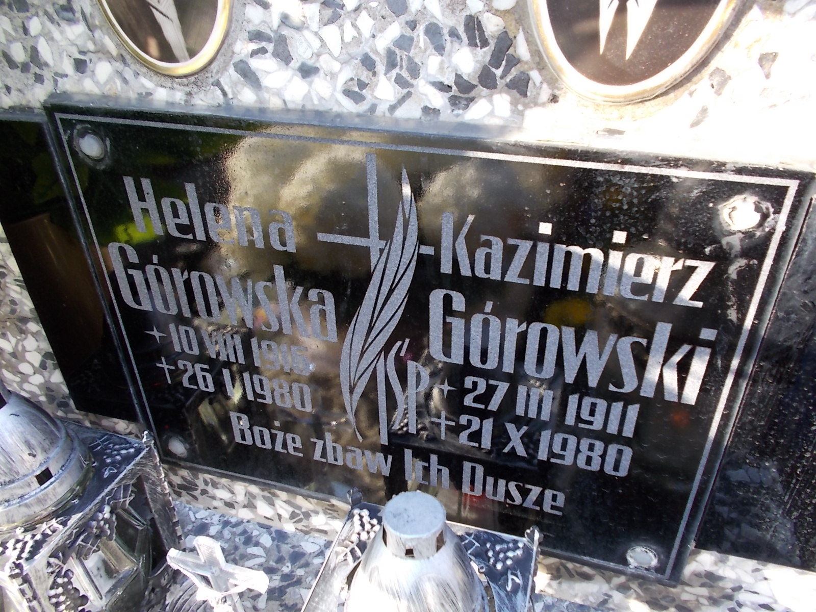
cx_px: 408
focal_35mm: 26
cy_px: 306
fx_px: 613
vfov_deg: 53.1
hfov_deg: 67.3
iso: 80
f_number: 3.2
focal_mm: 4.6
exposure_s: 1/50
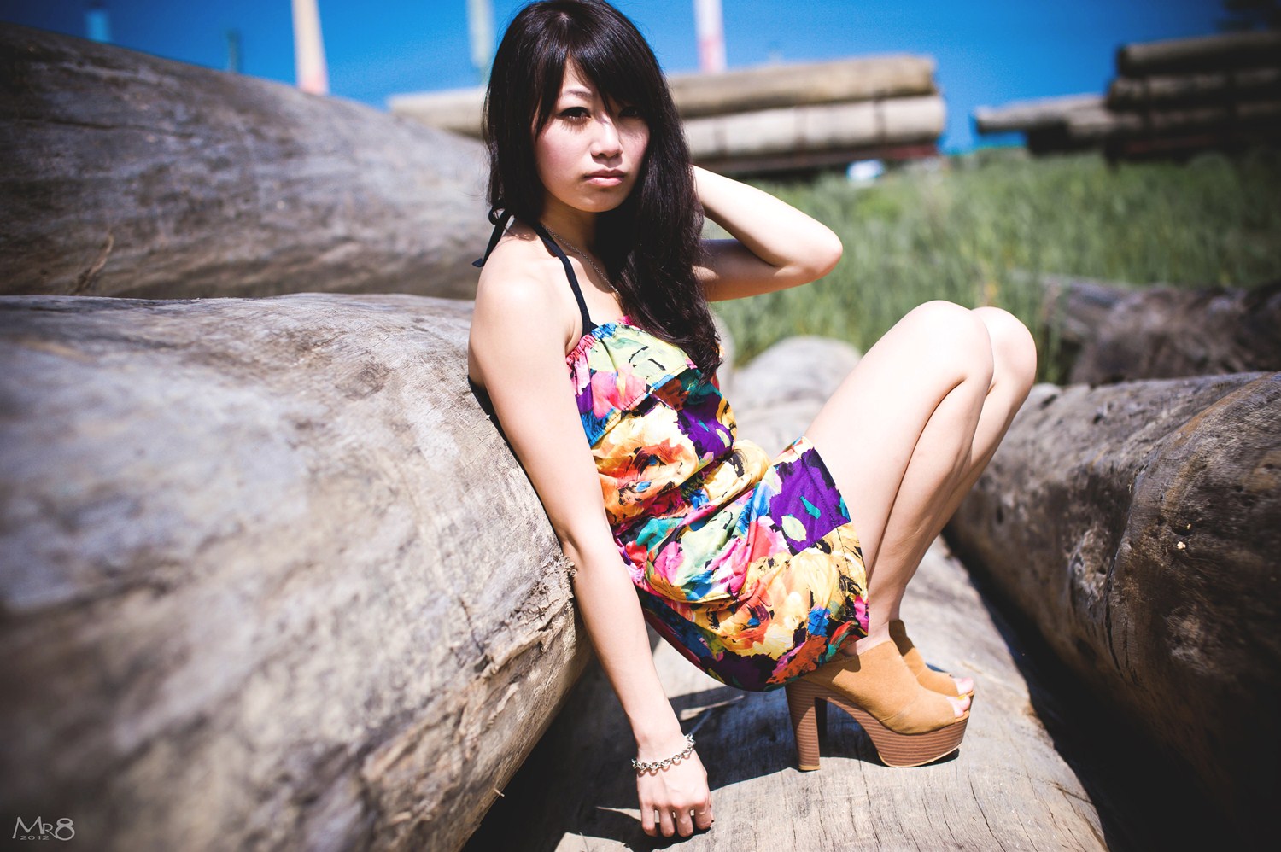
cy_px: 426
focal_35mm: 50
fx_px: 1778
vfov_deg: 27.0
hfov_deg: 39.6
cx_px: 640
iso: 250
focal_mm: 50
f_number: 2.8
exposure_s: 1/8000
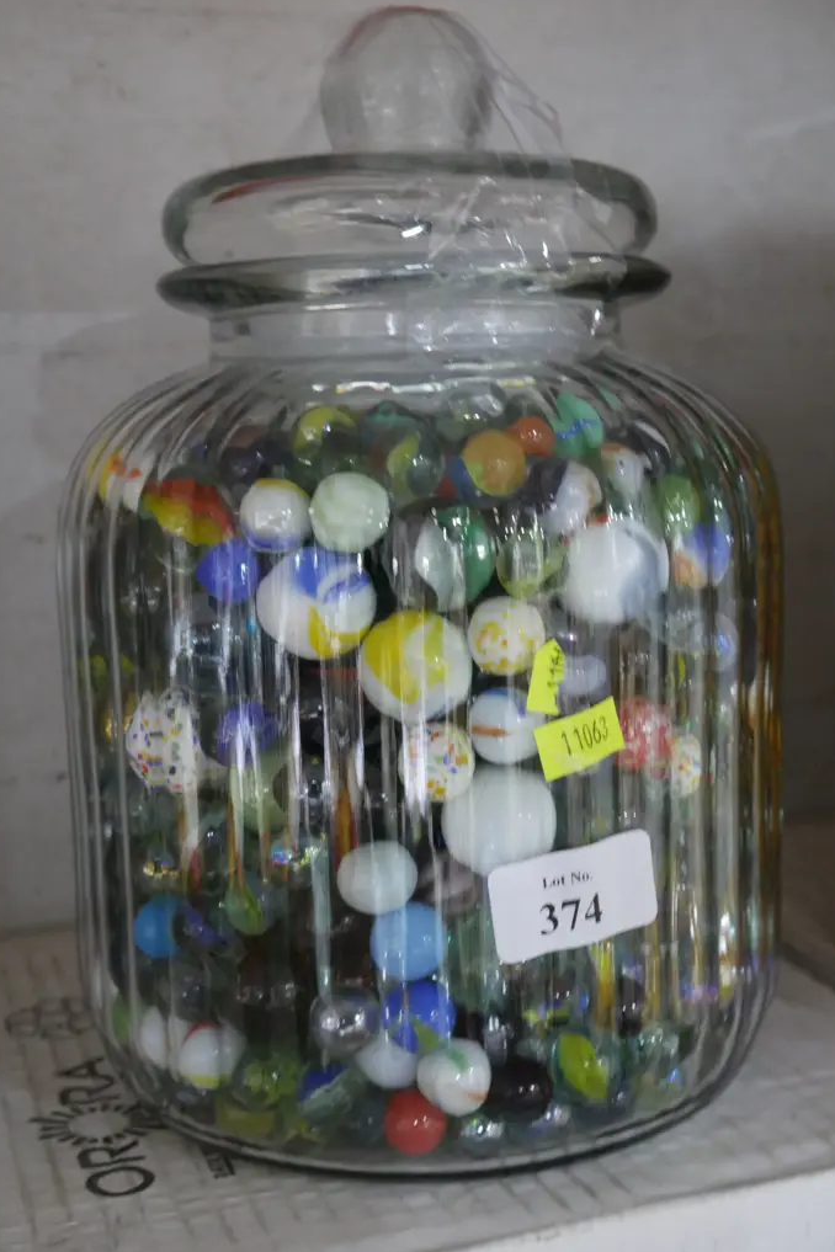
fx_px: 1531
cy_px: 625
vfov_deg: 44.5
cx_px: 459
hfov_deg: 30.5
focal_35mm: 44
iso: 3200
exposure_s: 1/40
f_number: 4.6
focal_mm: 21
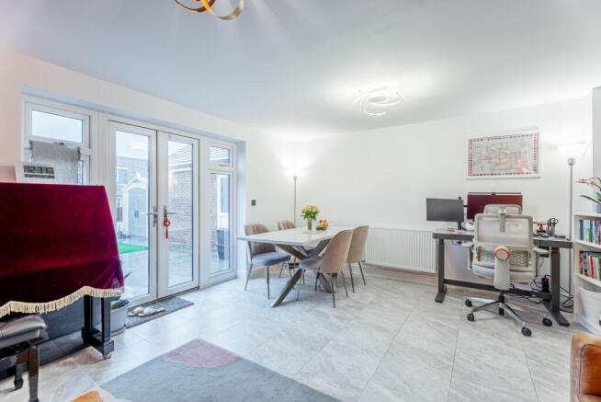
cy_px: 201
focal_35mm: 16
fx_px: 267
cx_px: 300
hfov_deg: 96.7
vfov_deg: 73.8
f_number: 8
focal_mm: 16
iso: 200
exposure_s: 1/30
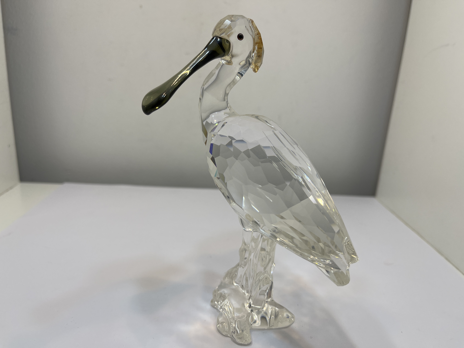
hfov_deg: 69.4
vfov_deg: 54.9
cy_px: 174
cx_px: 232
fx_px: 335
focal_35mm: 25
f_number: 1.6
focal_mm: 5.1
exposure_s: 1/428
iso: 32
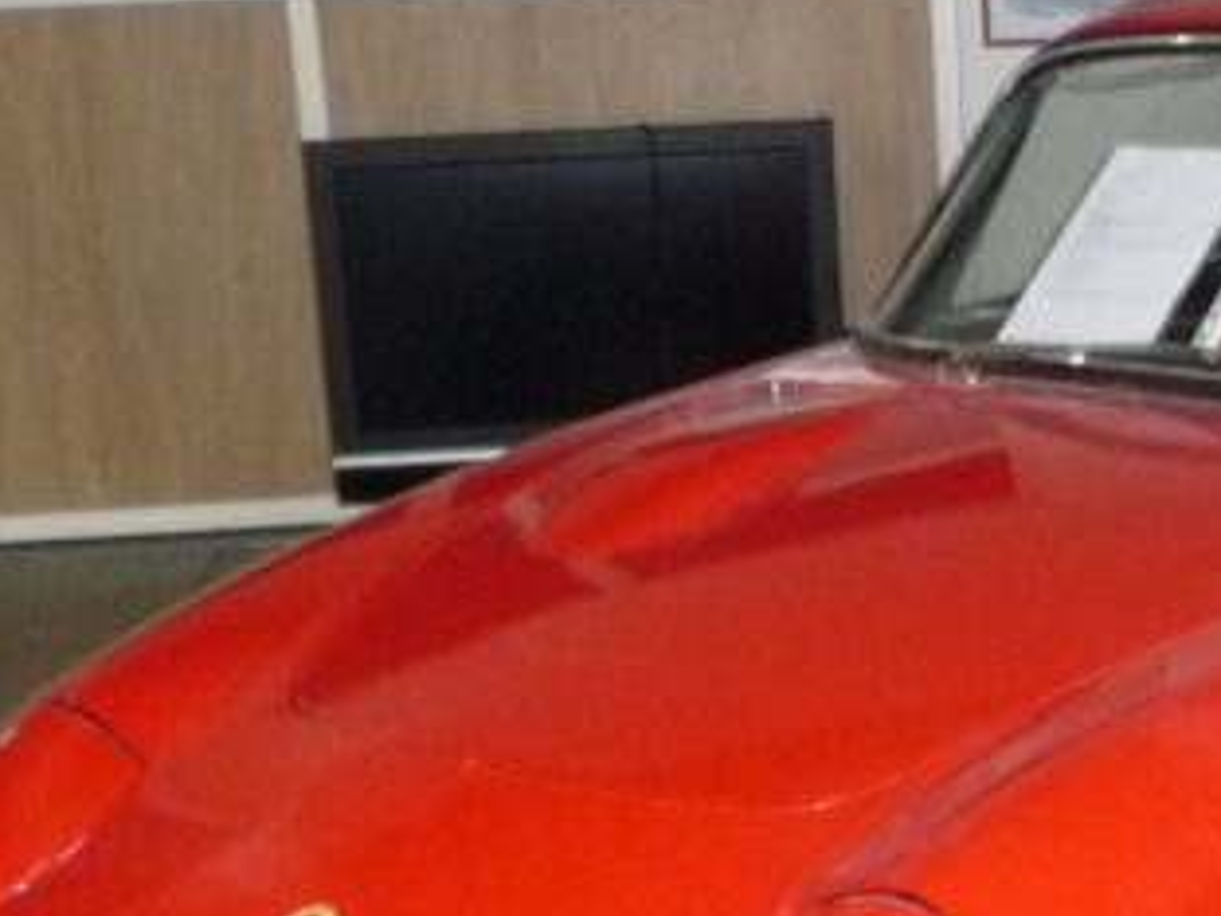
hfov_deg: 20.7
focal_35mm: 92
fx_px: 3245
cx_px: 1178
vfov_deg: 15.9
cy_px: 822
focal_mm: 4.7
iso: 500
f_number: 3.3
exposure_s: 1/30
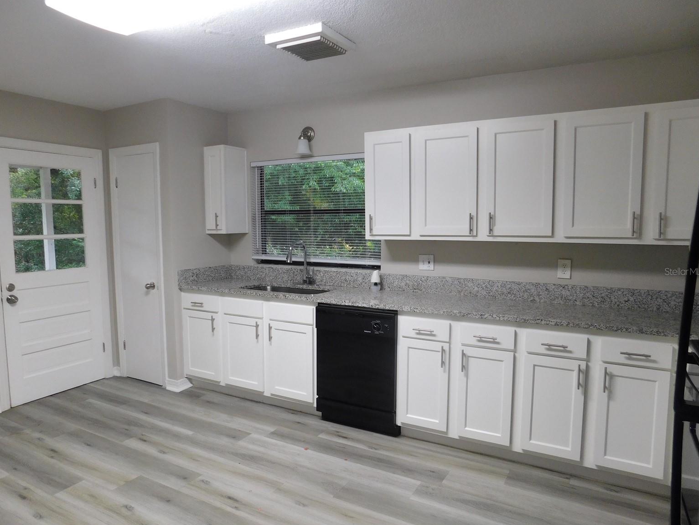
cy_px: 271
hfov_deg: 71.6
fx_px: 485
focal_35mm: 24
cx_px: 343
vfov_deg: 56.8
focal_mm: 4
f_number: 3
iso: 220
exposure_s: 1/30
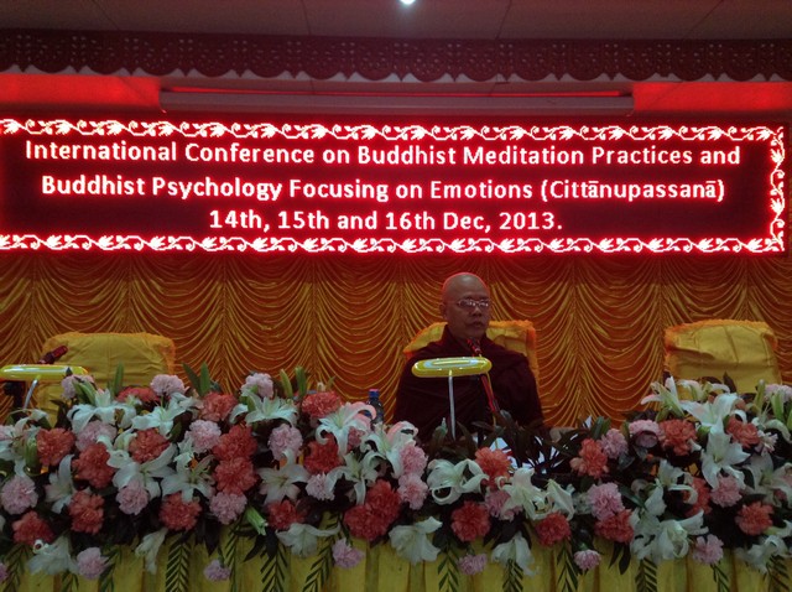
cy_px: 296
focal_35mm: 33
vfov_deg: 42.8
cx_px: 396
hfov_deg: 55.4
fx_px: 754
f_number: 2.4
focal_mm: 3.3
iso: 125
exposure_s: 1/24
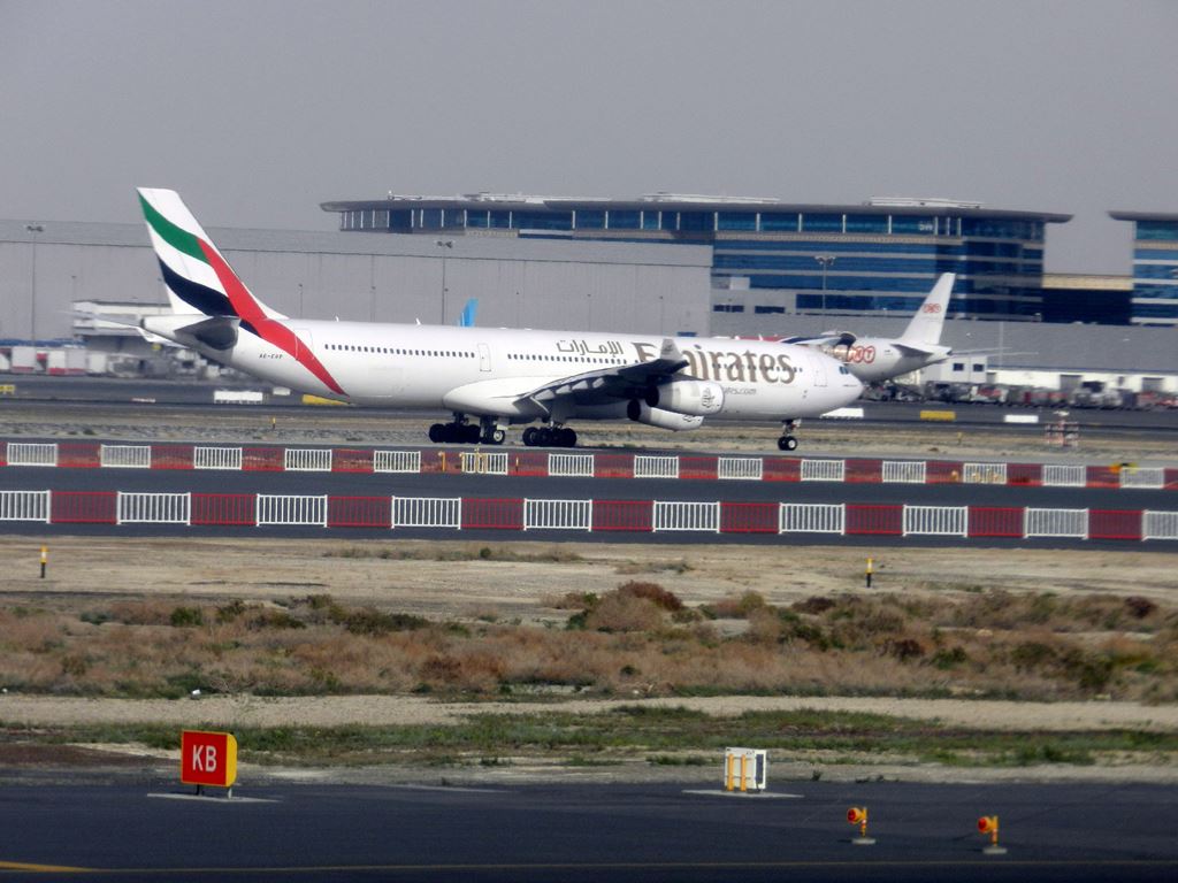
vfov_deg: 5.2
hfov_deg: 6.9
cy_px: 442
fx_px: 9733
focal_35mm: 286
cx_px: 589
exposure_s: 1/800
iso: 160
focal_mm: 50.8
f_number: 5.3
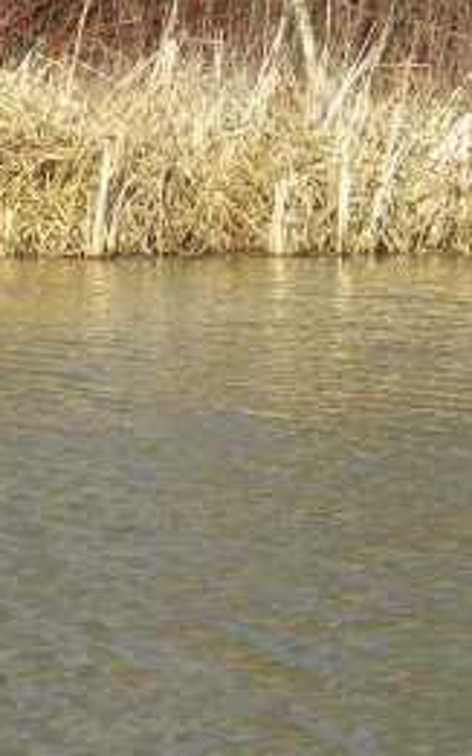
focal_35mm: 479
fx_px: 9864
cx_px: -400
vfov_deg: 4.4
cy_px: 206
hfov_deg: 2.7
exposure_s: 1/220
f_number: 5.6
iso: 64
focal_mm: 32.7
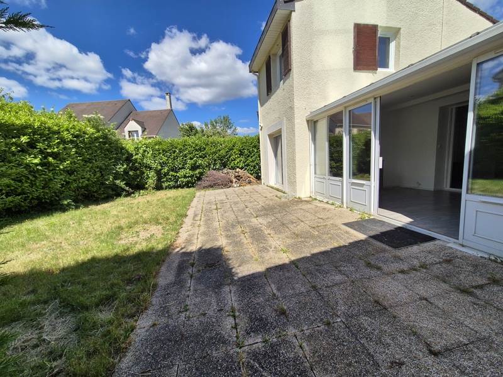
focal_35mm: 13
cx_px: 252
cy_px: 188
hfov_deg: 106.2
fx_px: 189
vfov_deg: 89.9
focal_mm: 2.2
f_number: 2.2
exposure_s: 1/2048
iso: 50
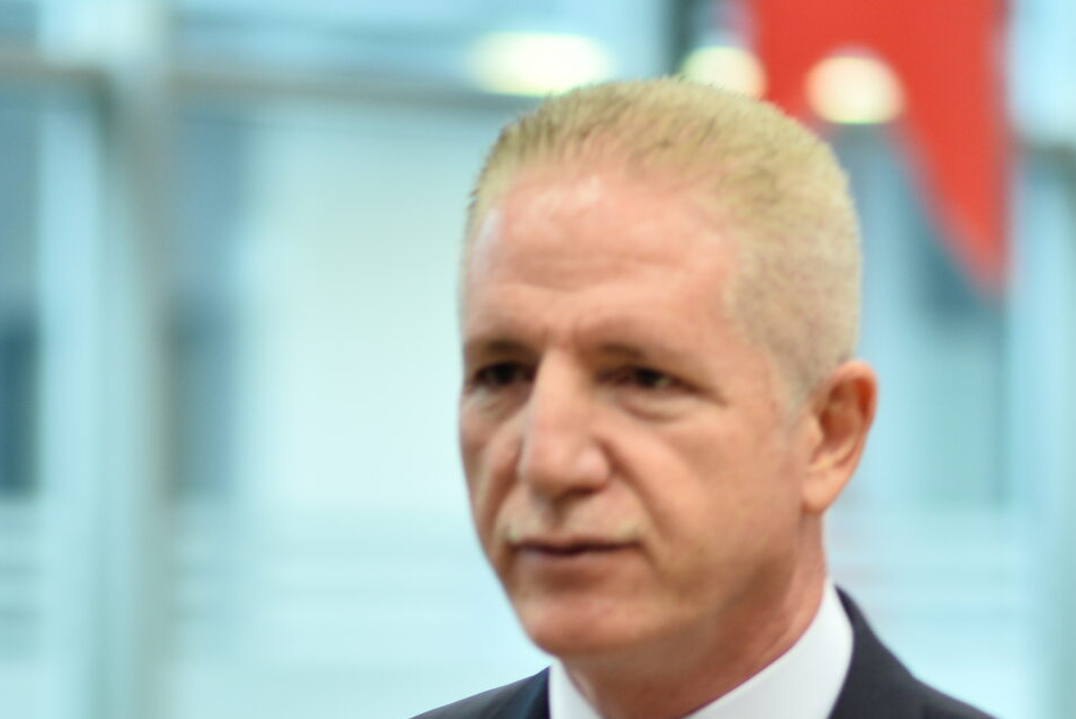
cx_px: 498
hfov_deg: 8.9
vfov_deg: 6.0
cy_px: 834
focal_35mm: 230
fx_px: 6878
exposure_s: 1/125
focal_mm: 85
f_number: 1.8
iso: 320
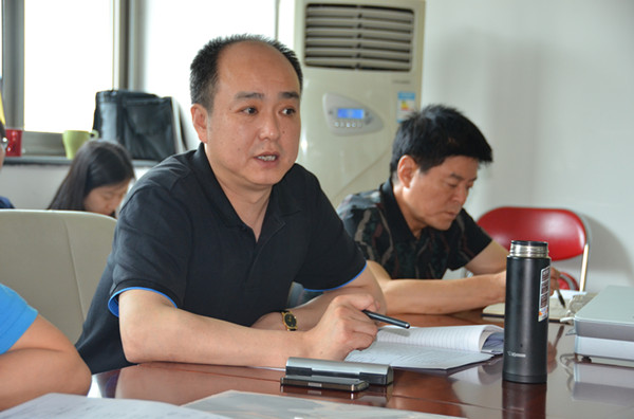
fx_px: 1369
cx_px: 317
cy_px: 210
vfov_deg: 17.4
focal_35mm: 78
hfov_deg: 26.1
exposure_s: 1/60
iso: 800
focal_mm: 52
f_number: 4.8
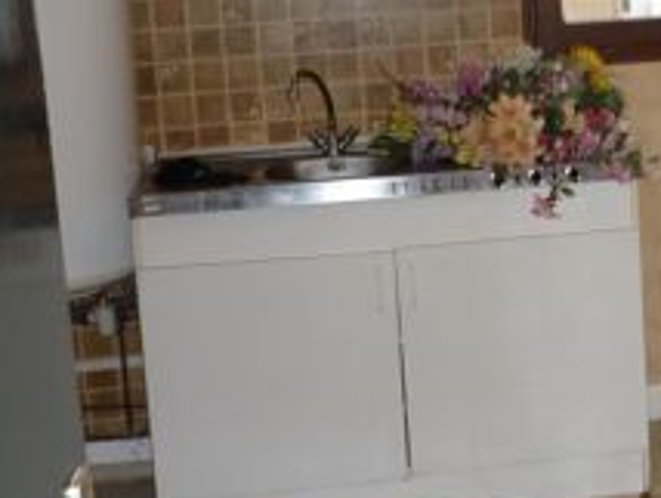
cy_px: 108
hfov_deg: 25.2
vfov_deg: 19.8
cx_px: 639
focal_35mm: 74
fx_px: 1415
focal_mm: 5.5
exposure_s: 1/30
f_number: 2.8
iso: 160
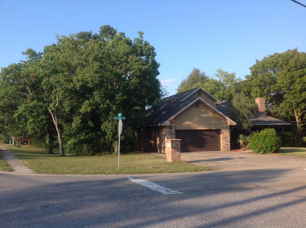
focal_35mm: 35
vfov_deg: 40.6
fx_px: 309
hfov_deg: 52.7
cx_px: 153
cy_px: 114
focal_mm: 4.28
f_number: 2.4
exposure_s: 1/719
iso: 50
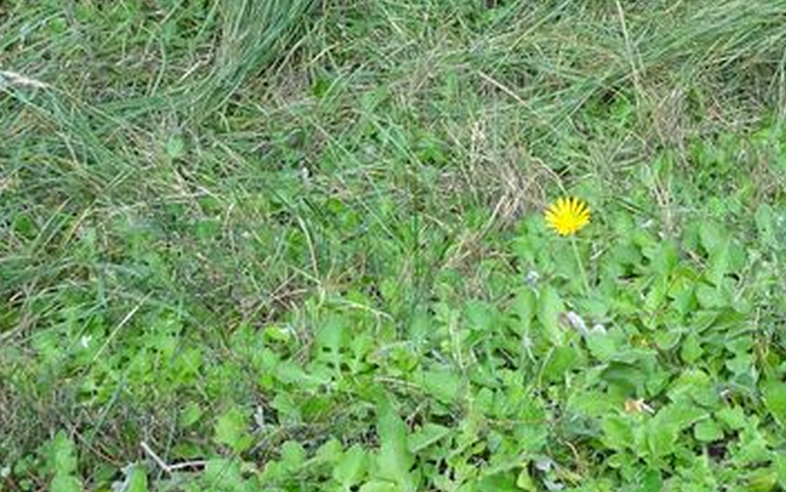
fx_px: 1543
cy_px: 42
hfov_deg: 28.1
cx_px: 599
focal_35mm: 72
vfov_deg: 17.8
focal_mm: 4.1
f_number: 3.5
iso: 80
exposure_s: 1/80
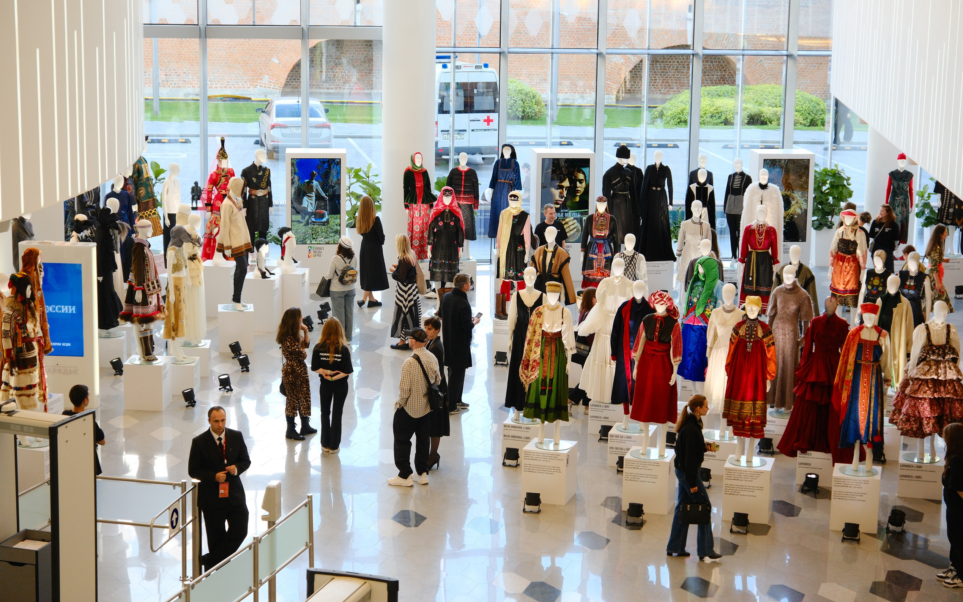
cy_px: 291
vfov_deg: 18.1
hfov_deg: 28.6
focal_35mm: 72
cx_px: 482
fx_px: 1889
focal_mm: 46.7
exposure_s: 1/250
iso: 1000
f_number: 2.8
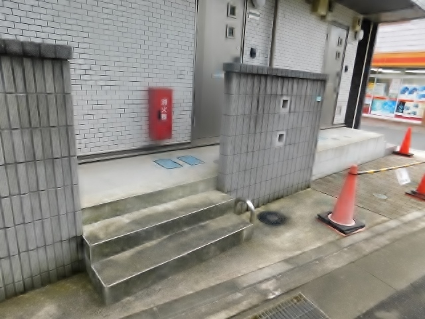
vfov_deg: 58.9
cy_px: 160
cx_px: 212
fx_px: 282
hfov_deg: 73.9
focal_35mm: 23
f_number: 3
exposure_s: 1/250
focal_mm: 4
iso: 125
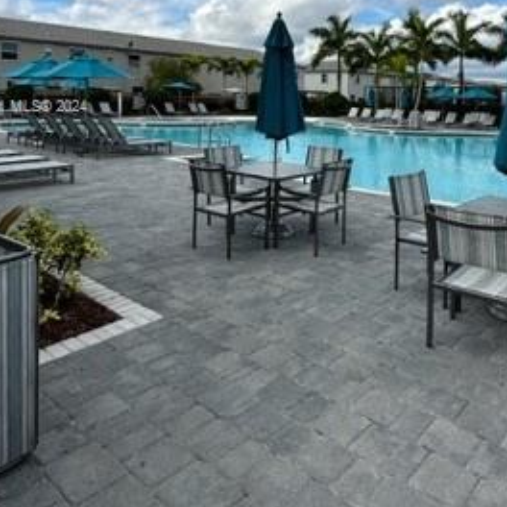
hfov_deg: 53.2
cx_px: 328
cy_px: 108
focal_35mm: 30
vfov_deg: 51.0
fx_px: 497
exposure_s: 1/2451
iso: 50
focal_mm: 2.22
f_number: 2.2
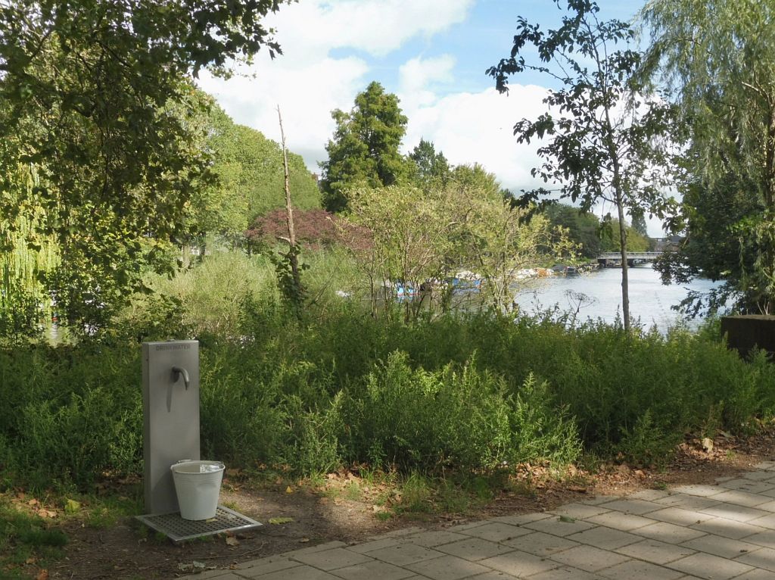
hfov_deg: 40.5
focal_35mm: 47
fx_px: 1051
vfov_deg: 30.8
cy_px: 290
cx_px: 388
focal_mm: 8.5
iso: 100
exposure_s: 1/200
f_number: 5
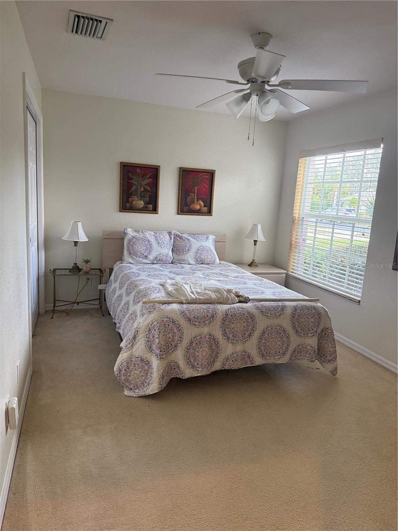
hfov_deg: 56.8
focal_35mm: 24
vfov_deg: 71.6
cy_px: 266
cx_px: 199
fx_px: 368
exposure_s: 1/120
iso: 320
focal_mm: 6.76
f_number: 1.78
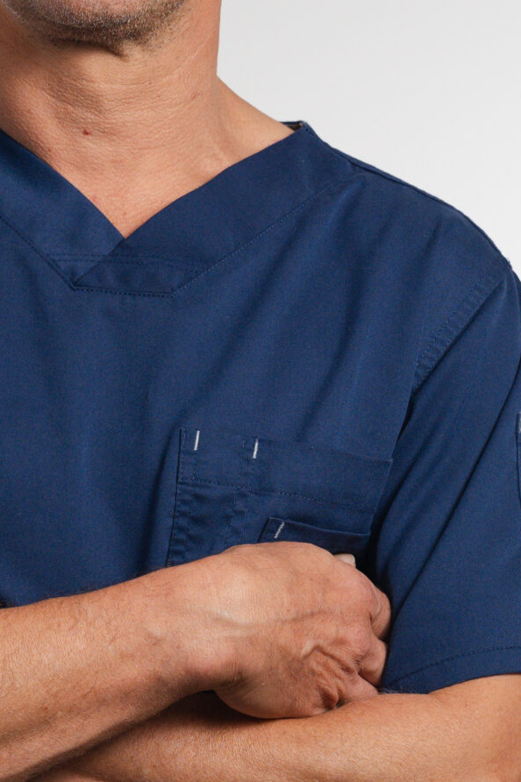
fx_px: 4366
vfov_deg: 10.2
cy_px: 337
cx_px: 76
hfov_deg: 6.8
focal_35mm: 201
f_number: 5.6
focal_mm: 70
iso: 800
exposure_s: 1/200
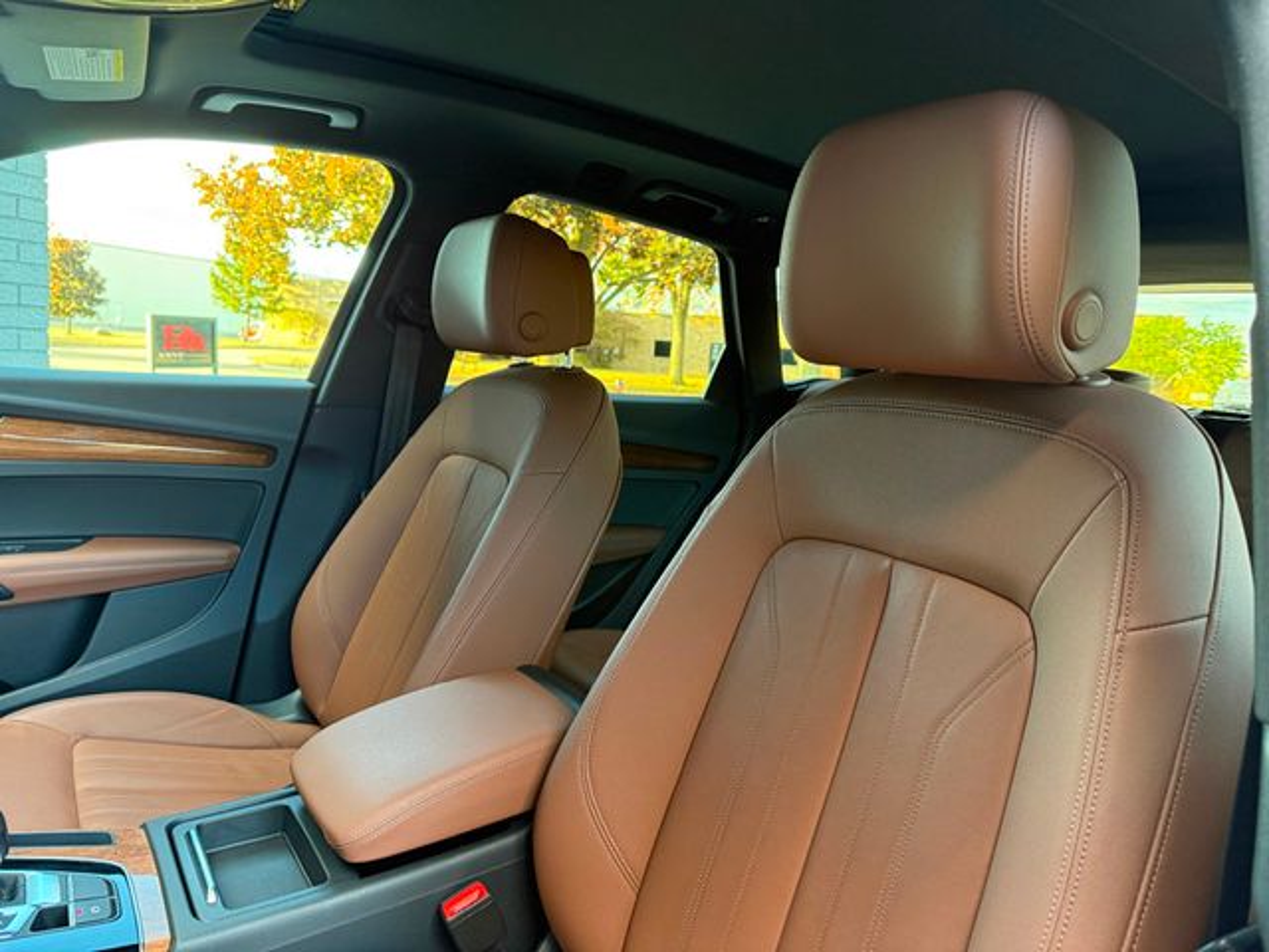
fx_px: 880
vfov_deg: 56.8
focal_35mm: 24
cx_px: 634
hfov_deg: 71.6
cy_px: 476
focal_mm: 6.76
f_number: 1.78
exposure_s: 1/60
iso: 400
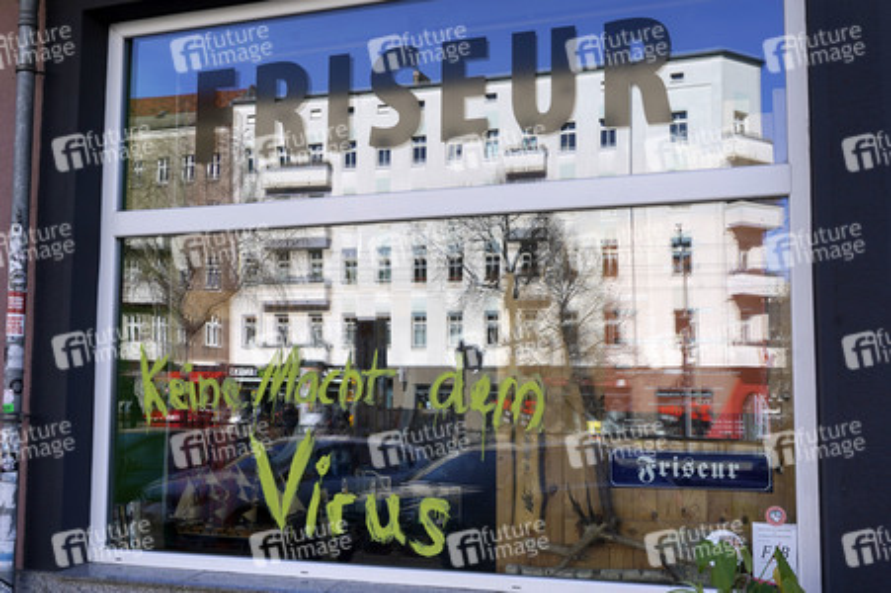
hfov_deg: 53.2
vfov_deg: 36.8
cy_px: 296
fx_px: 890
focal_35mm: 36
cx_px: 446
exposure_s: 1/250
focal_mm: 36
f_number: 8
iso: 160
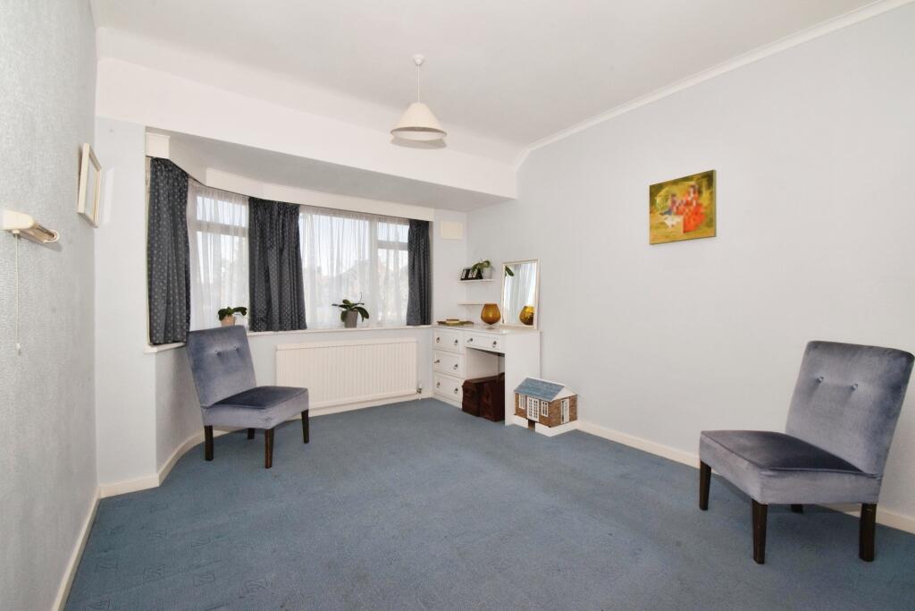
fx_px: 381
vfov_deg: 77.3
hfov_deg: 100.4
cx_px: 458
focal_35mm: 15
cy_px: 306
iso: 1000
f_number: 20
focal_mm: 10
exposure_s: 1/60
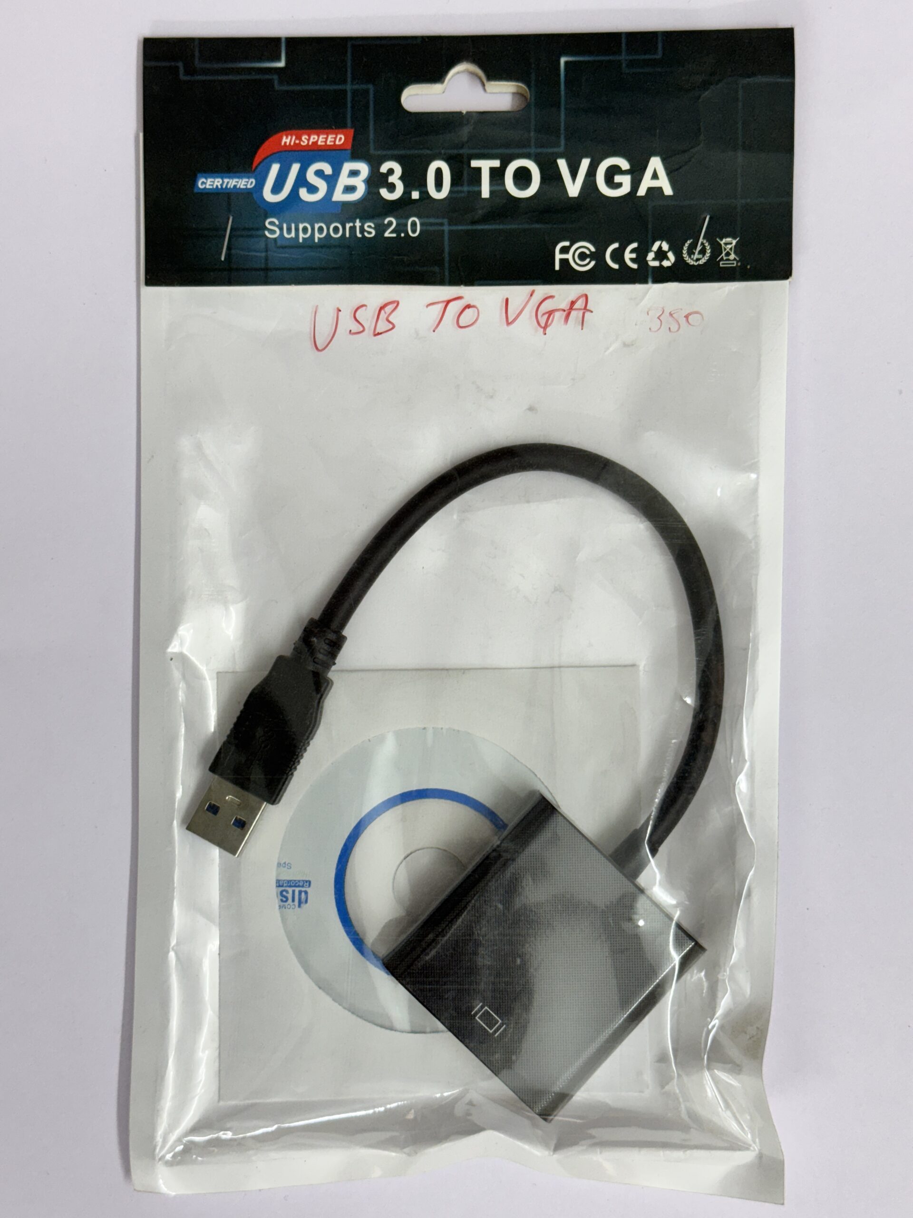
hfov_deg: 30.3
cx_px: 456
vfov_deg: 39.7
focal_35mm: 48
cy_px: 609
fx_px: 1688
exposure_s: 1/100
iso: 64
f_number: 1.78
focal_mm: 6.76
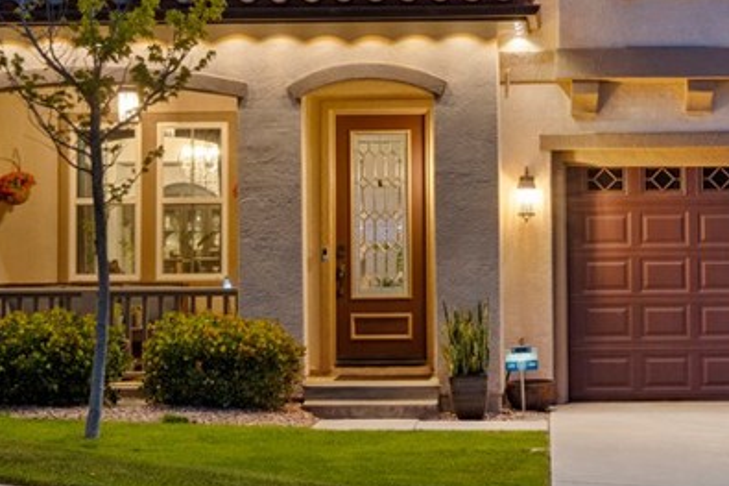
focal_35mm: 96
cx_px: 543
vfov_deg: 14.2
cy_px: 154
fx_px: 1943
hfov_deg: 21.1
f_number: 8
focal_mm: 25.3
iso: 400
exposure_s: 4
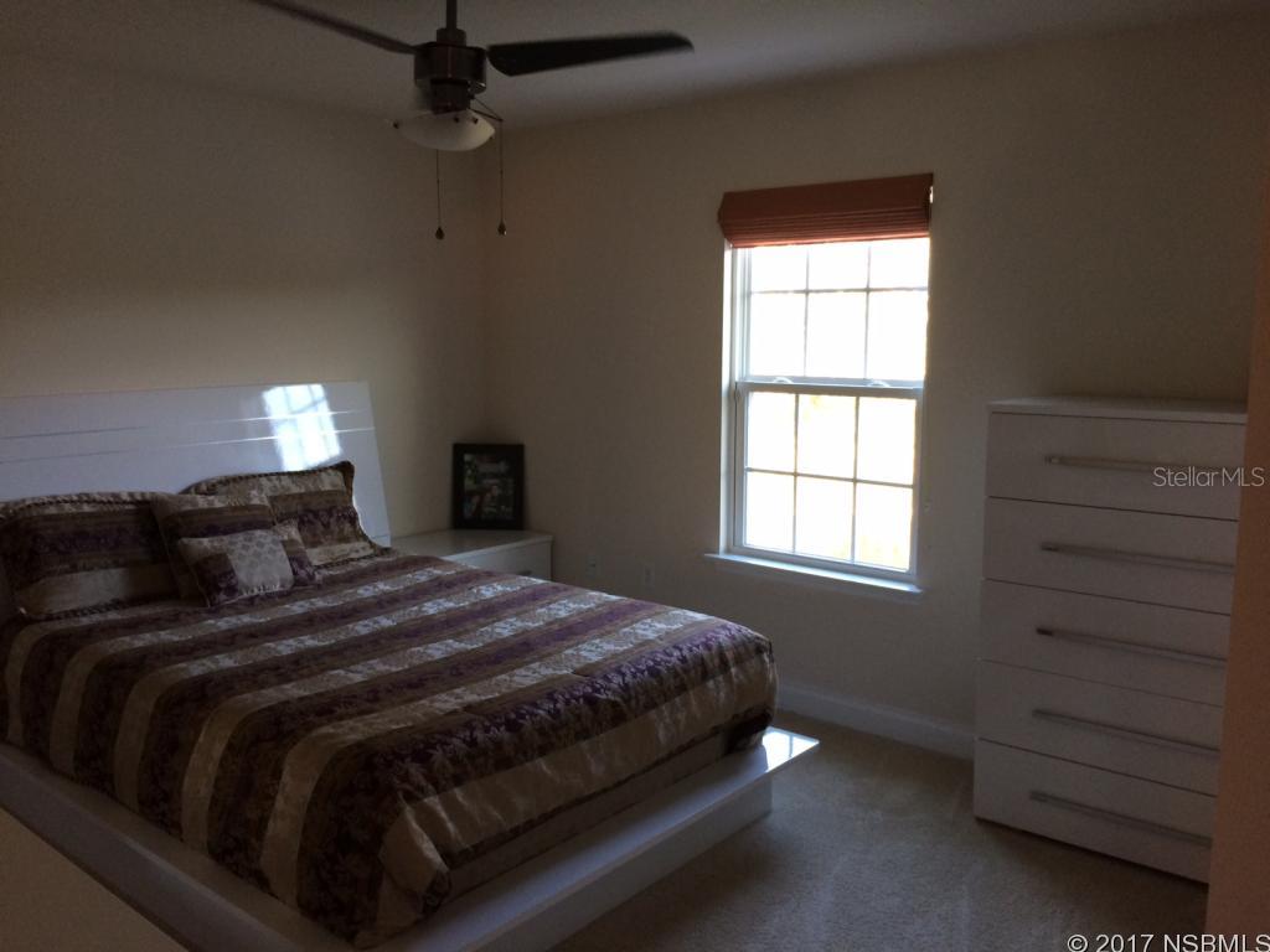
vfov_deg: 48.2
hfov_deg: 61.7
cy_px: 476
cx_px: 635
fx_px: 1064
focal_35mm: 29
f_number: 2.2
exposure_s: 1/30
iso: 125
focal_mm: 4.15
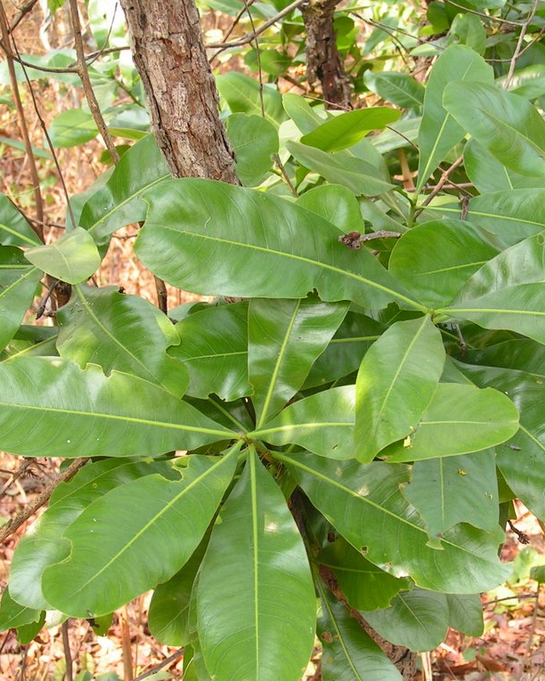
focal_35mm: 64
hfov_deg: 23.8
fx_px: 1290
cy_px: 341
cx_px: 337
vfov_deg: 29.6
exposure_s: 1/60
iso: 50
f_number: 3.5
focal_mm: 8.2
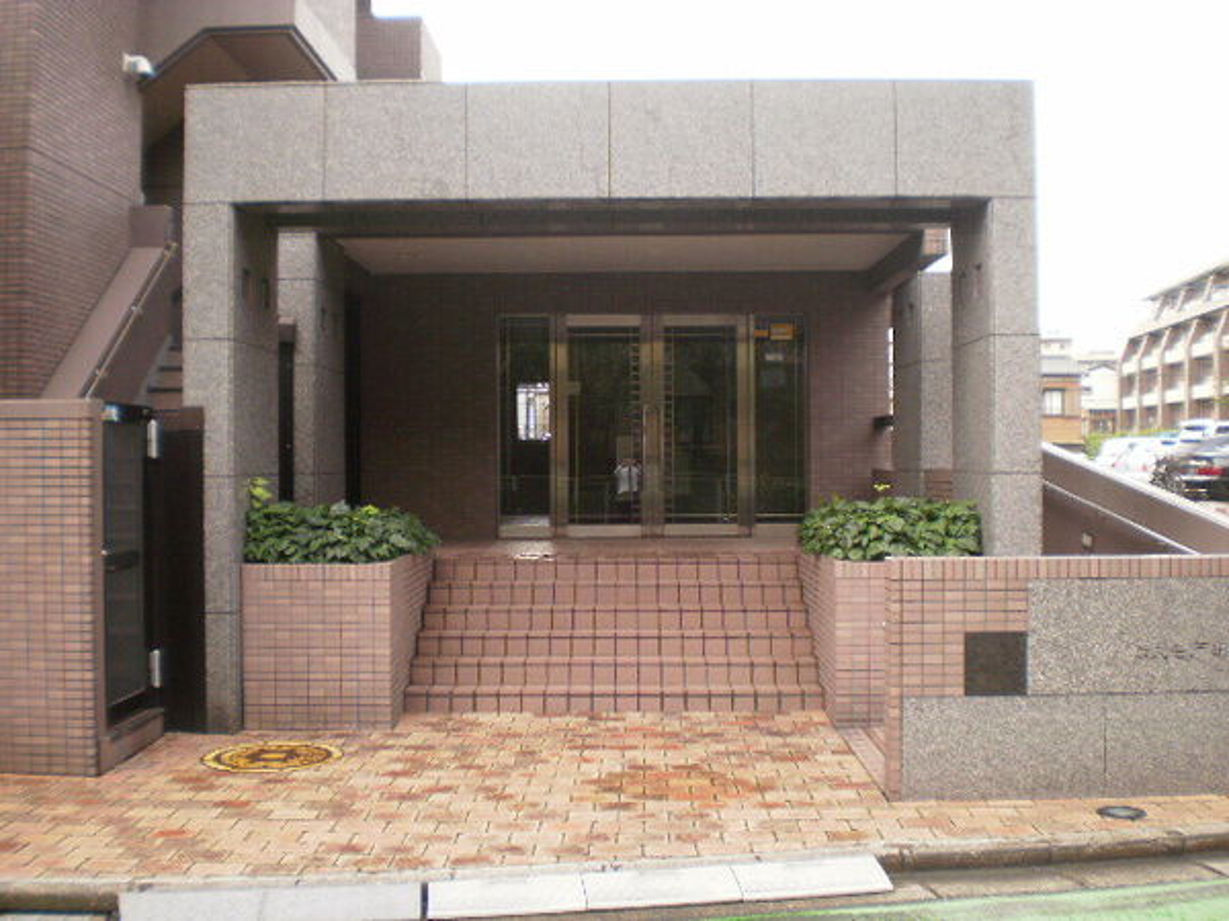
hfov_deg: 51.4
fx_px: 1278
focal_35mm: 36
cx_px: 614
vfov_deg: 39.7
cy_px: 460
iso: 100
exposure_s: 1/40
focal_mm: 6.3
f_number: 3.1
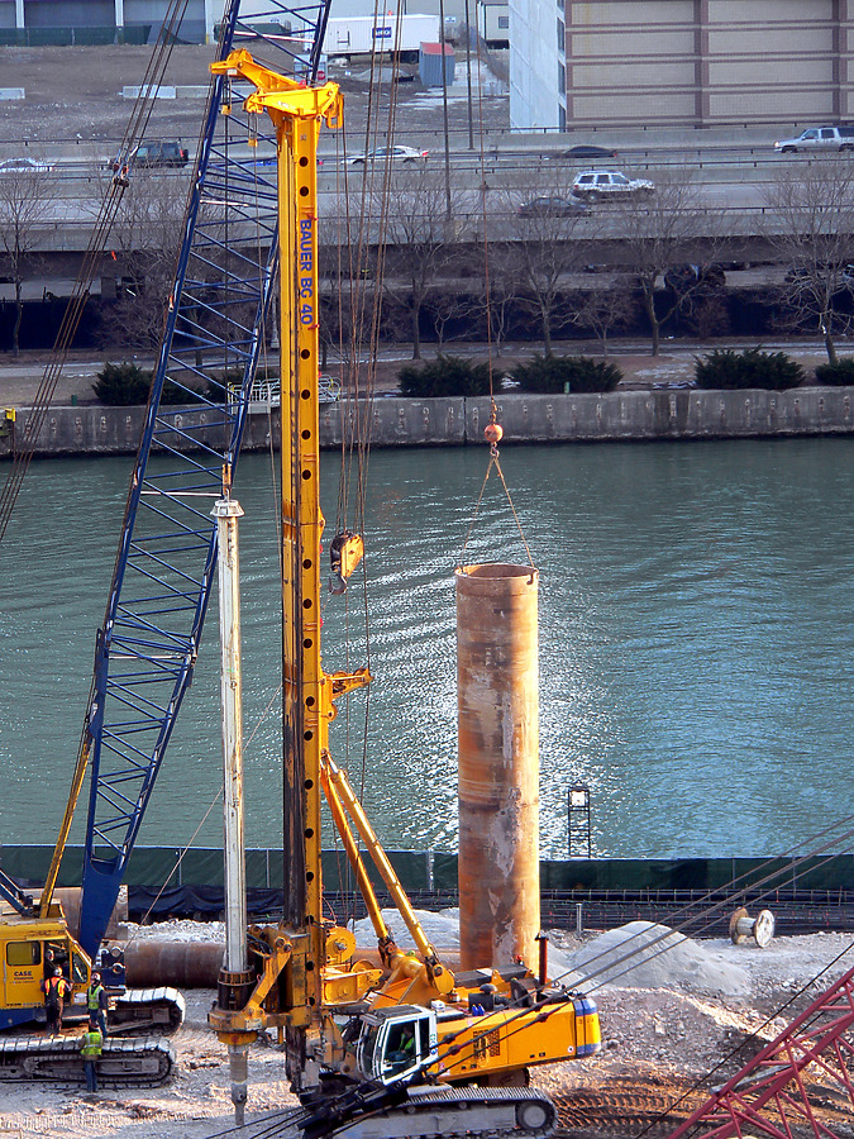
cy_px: 570
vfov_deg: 10.6
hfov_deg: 7.9
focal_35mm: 187
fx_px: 6151
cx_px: 427
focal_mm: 31.1
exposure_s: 1/80
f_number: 2.8
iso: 80
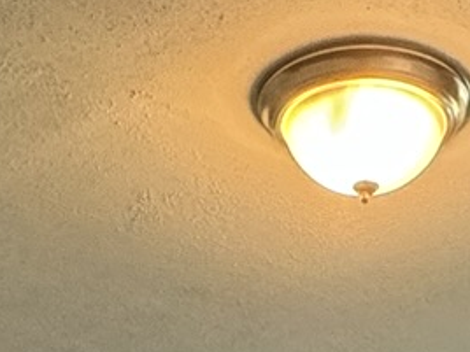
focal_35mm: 107
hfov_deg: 18.3
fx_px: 1453
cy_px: 1131
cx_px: 331
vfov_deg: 9.7
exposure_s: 1/60
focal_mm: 2.22
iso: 200
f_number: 2.2
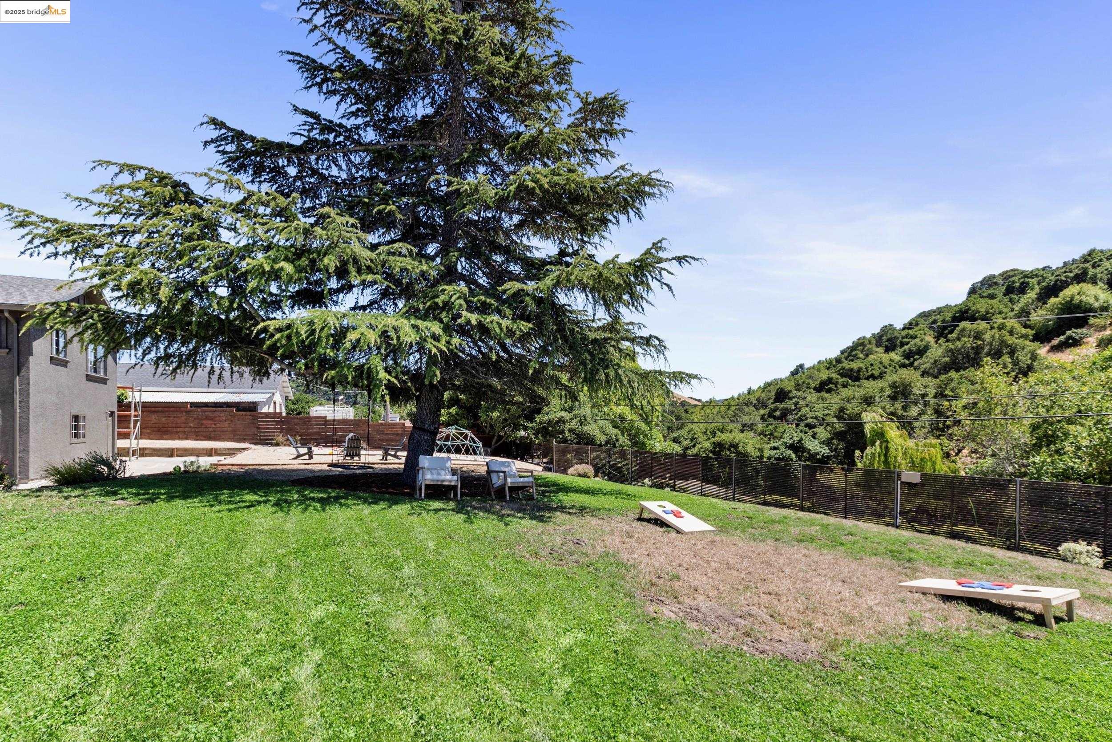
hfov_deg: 100.4
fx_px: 463
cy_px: 371
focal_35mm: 15
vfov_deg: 77.3
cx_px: 556
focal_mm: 10
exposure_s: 1/125
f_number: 8
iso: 100
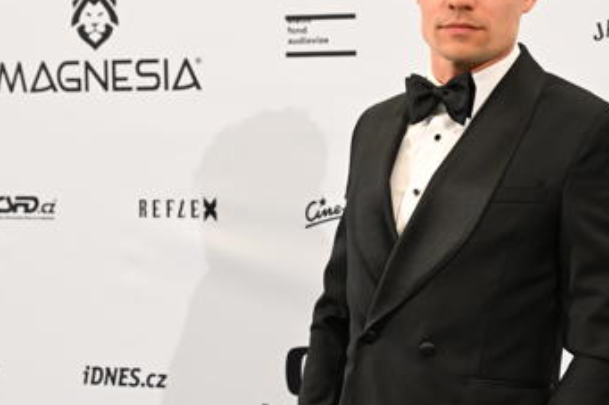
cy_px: 257
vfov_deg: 15.3
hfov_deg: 22.7
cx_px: 450
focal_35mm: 89
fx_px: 1505
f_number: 5
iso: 3200
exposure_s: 1/160
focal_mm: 44
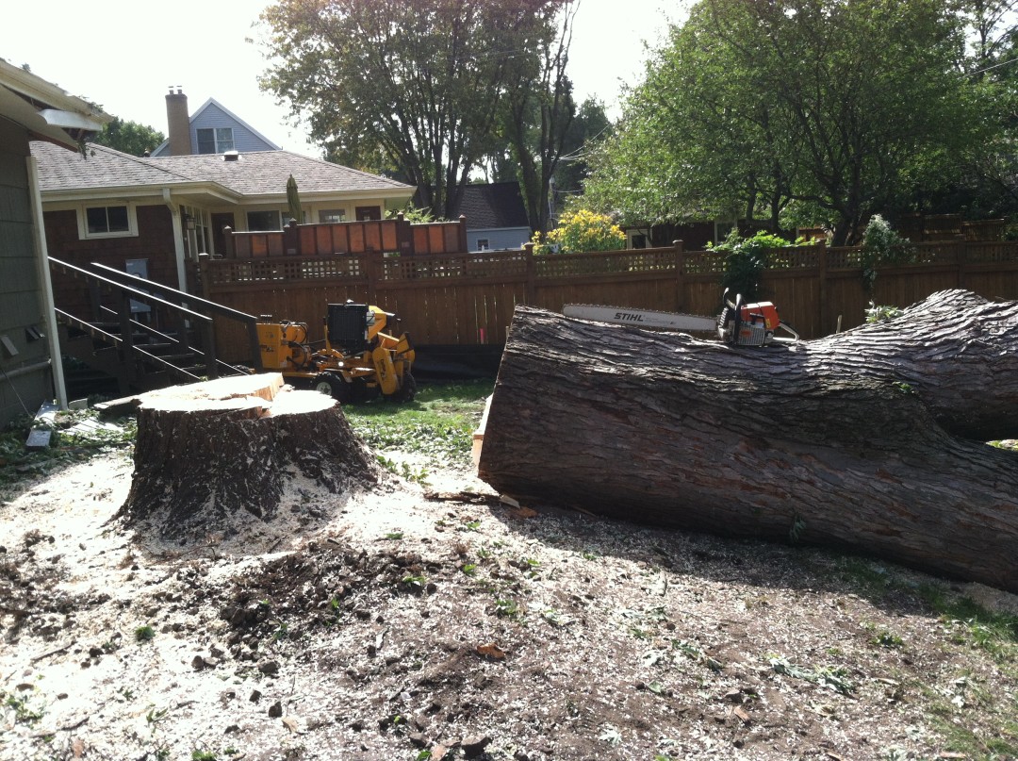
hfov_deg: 52.7
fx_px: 1028
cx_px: 509
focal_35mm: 35
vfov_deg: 40.6
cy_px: 380
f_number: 2.8
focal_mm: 3.85
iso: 80
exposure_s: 1/476
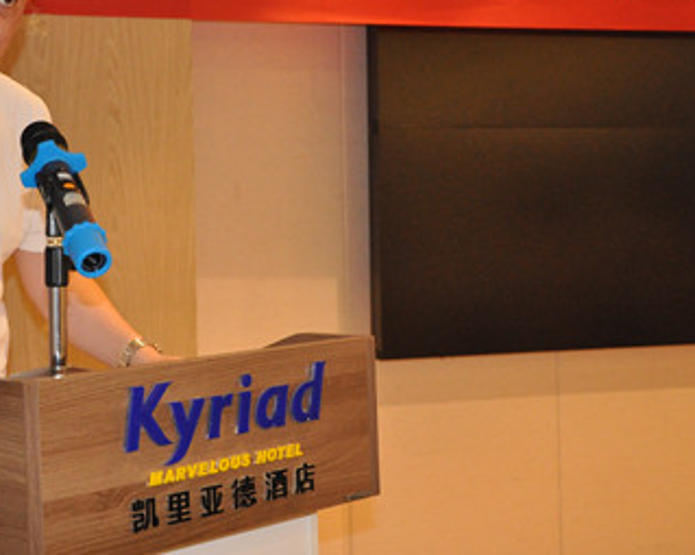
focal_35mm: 69
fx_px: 1419
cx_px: 126
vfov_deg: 22.1
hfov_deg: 26.9
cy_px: 214
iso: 2000
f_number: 5
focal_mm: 28
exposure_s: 1/60
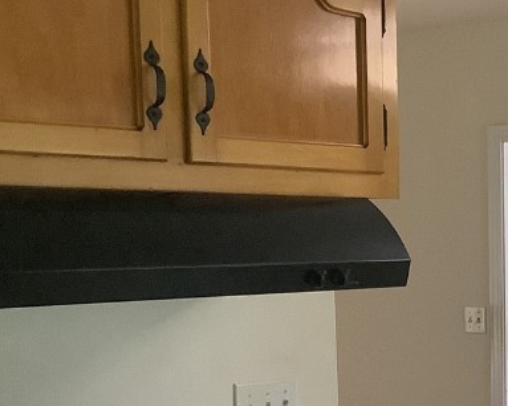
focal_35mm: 81
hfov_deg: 22.1
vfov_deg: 18.4
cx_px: 582
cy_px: 407
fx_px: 1217
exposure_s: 1/50
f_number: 2.4
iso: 320
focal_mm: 3.3
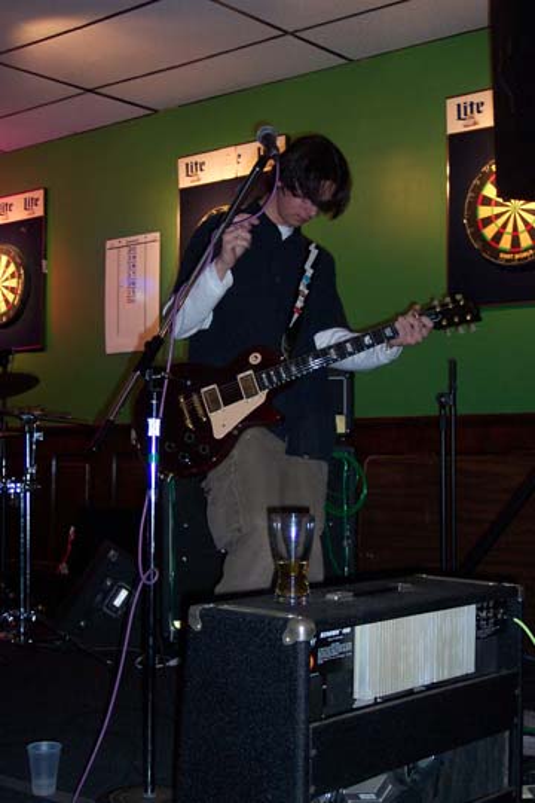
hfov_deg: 26.5
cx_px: 268
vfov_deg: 38.9
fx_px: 1137
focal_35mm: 51
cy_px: 402
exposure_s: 1/45
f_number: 3.4
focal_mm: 10.7
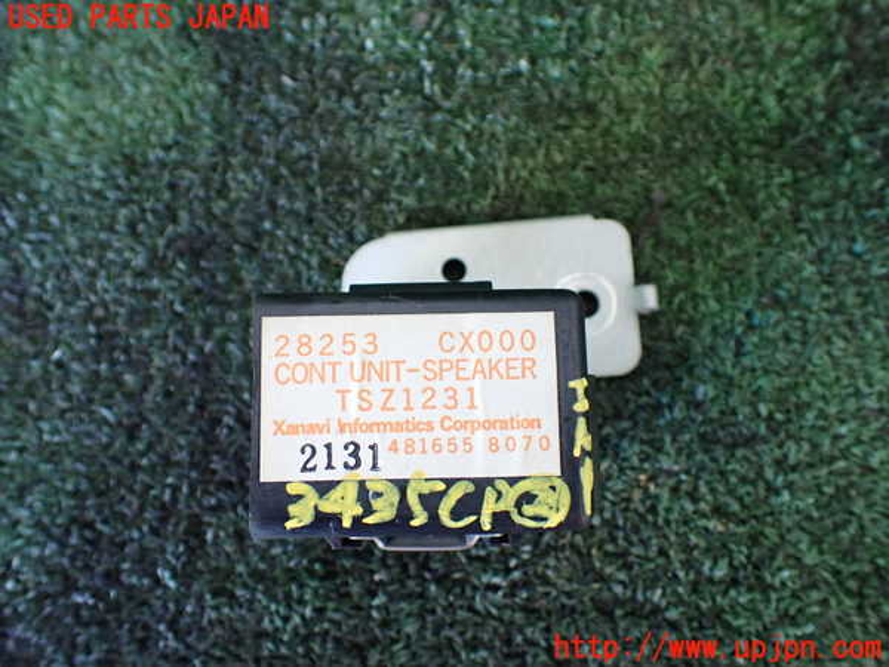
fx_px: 770
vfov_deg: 46.8
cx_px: 444
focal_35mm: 30
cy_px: 334
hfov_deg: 60.0
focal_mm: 5.4
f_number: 2.3
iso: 800
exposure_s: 1/80
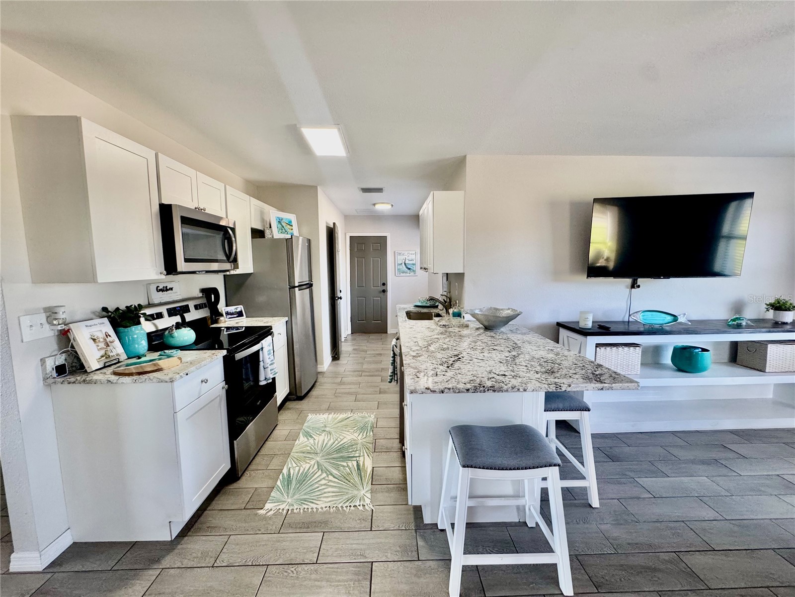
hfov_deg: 102.1
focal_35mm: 14
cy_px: 298
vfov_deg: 85.7
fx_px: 322
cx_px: 398
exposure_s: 1/120
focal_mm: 2.22
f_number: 2.2
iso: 250
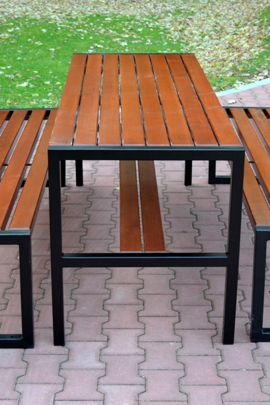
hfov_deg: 18.4
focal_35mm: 74
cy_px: 194
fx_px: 833
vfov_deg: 27.3
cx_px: 144
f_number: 4.2
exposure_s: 1/60
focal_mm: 30
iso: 400
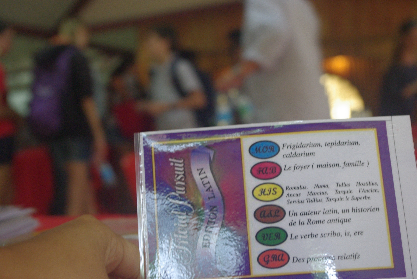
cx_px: 208
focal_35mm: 60
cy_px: 140
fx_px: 696
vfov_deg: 22.7
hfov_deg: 33.4
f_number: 6.7
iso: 800
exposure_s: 1/20
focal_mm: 40
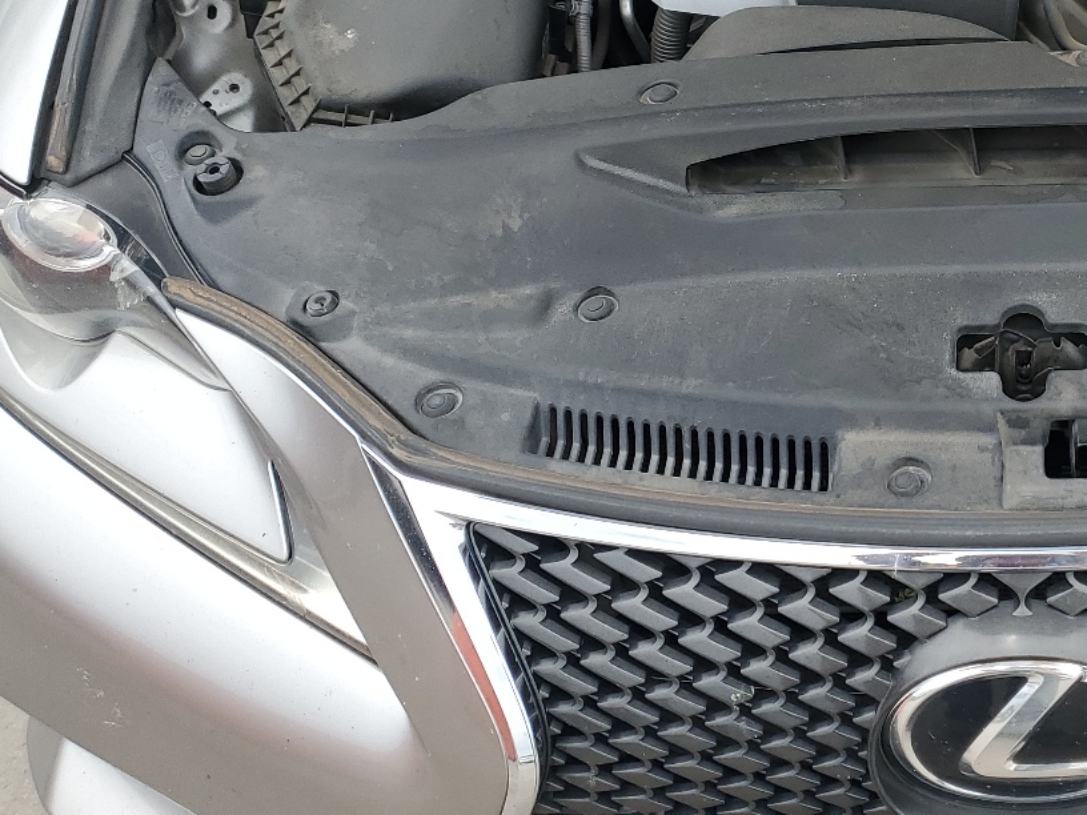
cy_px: 115
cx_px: 1020
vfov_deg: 27.7
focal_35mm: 51
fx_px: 1601
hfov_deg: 34.9
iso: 50
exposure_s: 1/1667
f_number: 1.5
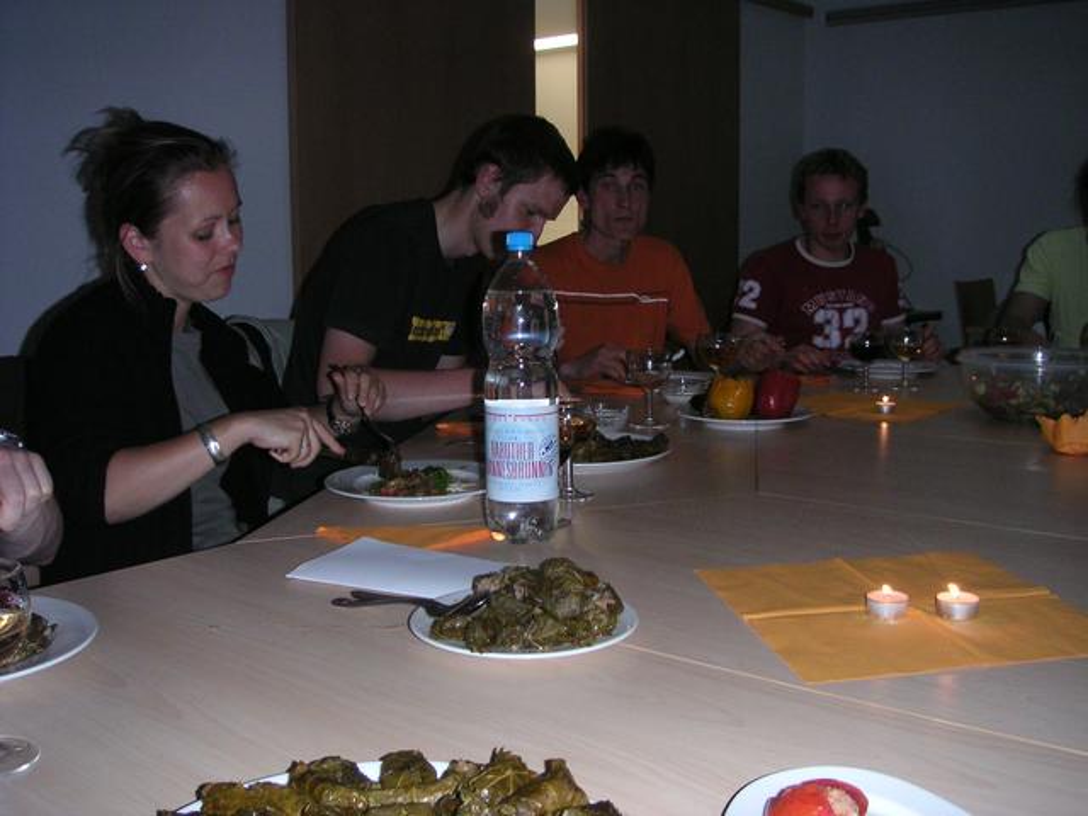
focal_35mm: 37
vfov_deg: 38.7
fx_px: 1163
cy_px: 408
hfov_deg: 50.1
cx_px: 544
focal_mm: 5.7
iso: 160
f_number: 2.8
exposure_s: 1/45
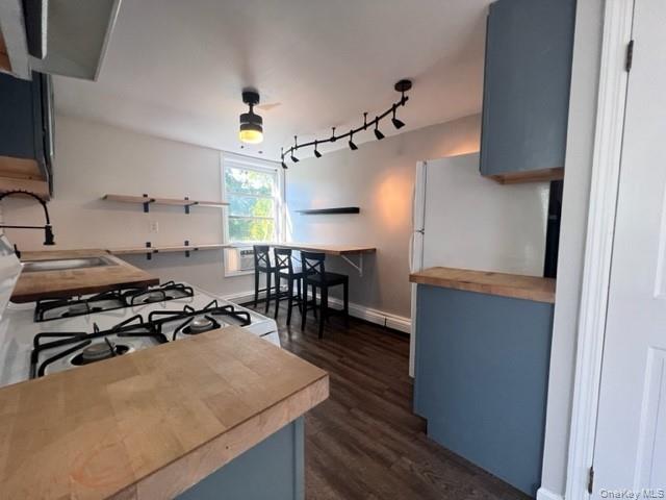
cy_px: 250
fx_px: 250
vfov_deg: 89.9
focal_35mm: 13
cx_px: 333
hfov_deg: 106.2
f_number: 1.8
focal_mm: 1.57
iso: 80
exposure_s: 1/120
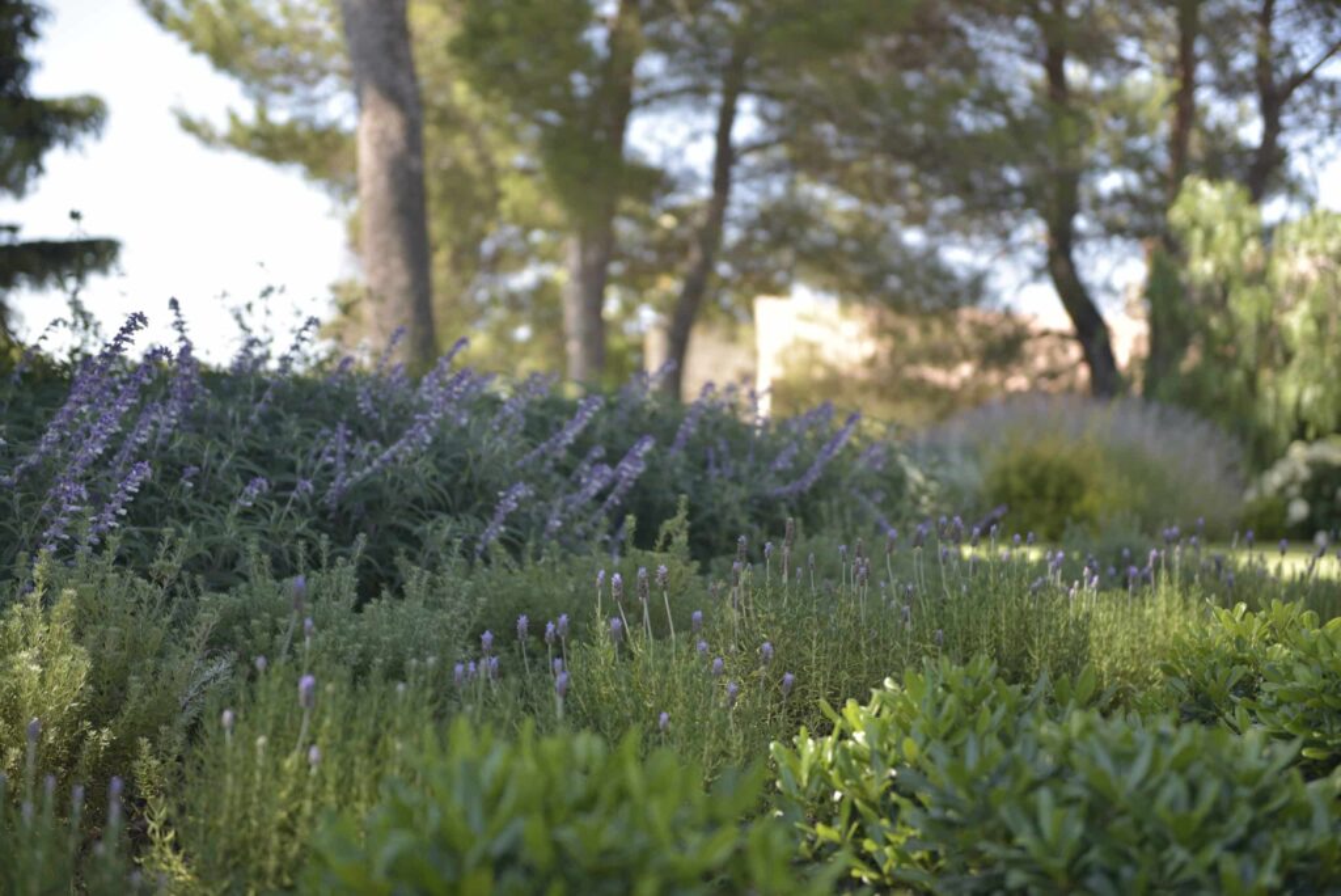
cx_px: 670
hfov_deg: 28.8
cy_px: 448
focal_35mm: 70
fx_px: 2609
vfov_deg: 19.5
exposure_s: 1/320
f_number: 2.8
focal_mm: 70
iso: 100
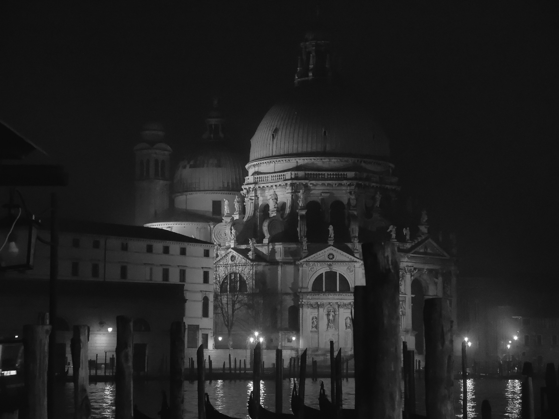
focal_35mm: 92
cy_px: 210
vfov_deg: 16.1
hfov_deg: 21.3
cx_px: 280
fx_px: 1486
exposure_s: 1/15
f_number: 3.2
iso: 1600
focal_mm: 19.7
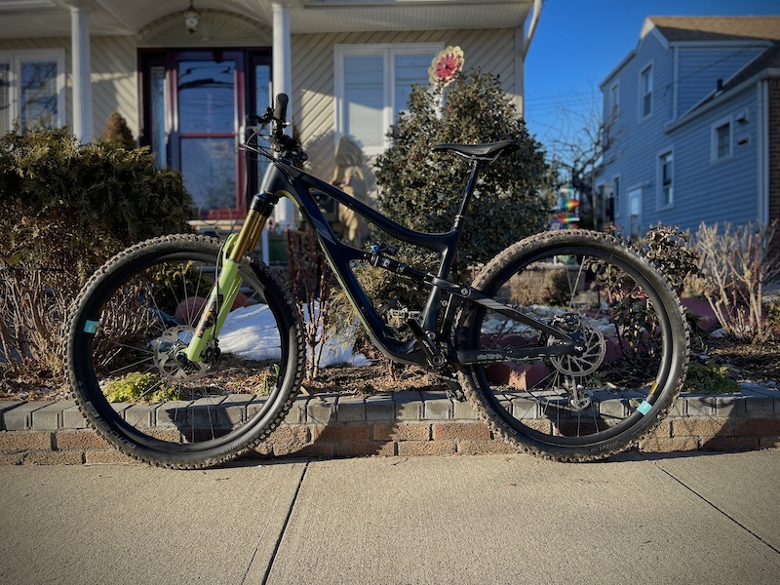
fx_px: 586
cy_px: 292
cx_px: 390
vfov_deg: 53.1
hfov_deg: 67.3
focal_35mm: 26
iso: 50
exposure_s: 1/1152
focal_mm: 5.1
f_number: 1.6
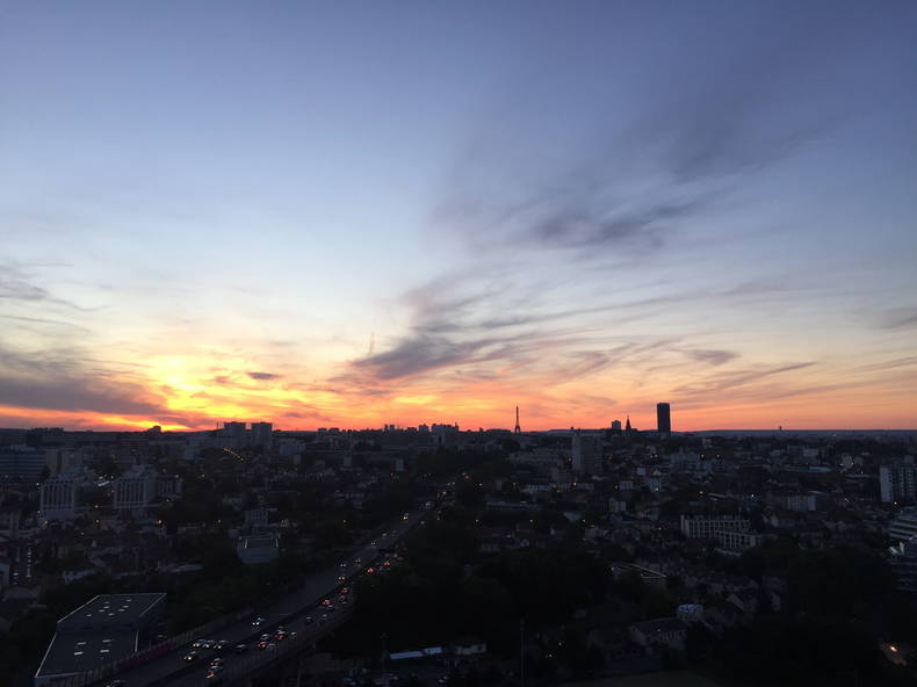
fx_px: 768
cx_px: 458
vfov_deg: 48.2
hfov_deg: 61.7
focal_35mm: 29
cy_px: 344
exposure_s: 1/100
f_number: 2.2
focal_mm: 4.15
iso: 40
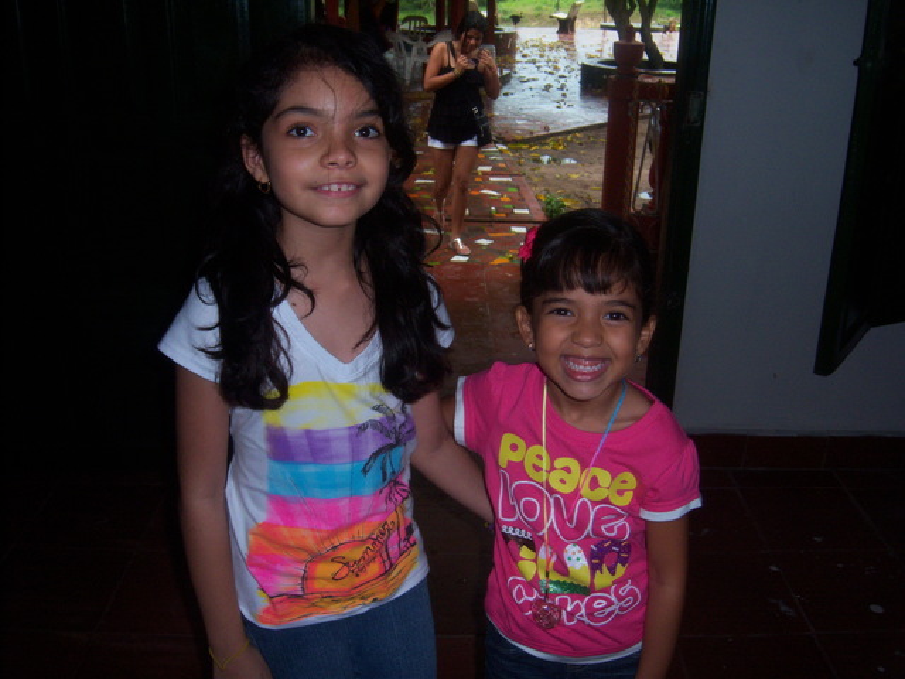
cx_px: 452
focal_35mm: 36
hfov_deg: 51.4
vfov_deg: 39.7
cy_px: 340
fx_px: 941
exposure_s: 1/60
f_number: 2.8
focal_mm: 7.5
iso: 160
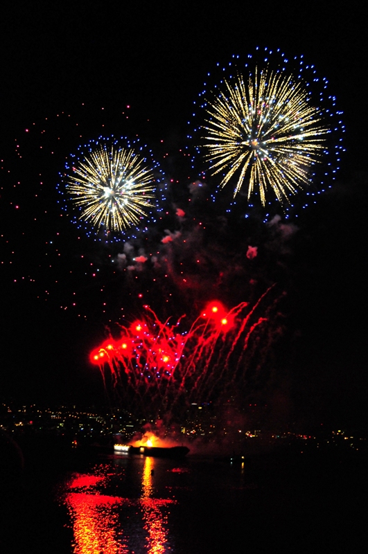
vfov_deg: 49.6
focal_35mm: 39
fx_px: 600
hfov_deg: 34.1
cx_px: 184
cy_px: 277
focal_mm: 26
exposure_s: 1/60
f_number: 5
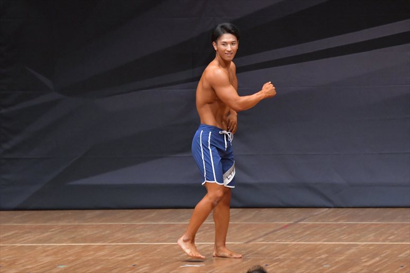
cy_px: 136
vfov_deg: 4.8
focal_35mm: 285
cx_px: 205
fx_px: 3244
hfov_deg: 7.2
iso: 6400
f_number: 5.6
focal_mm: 190
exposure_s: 1/400
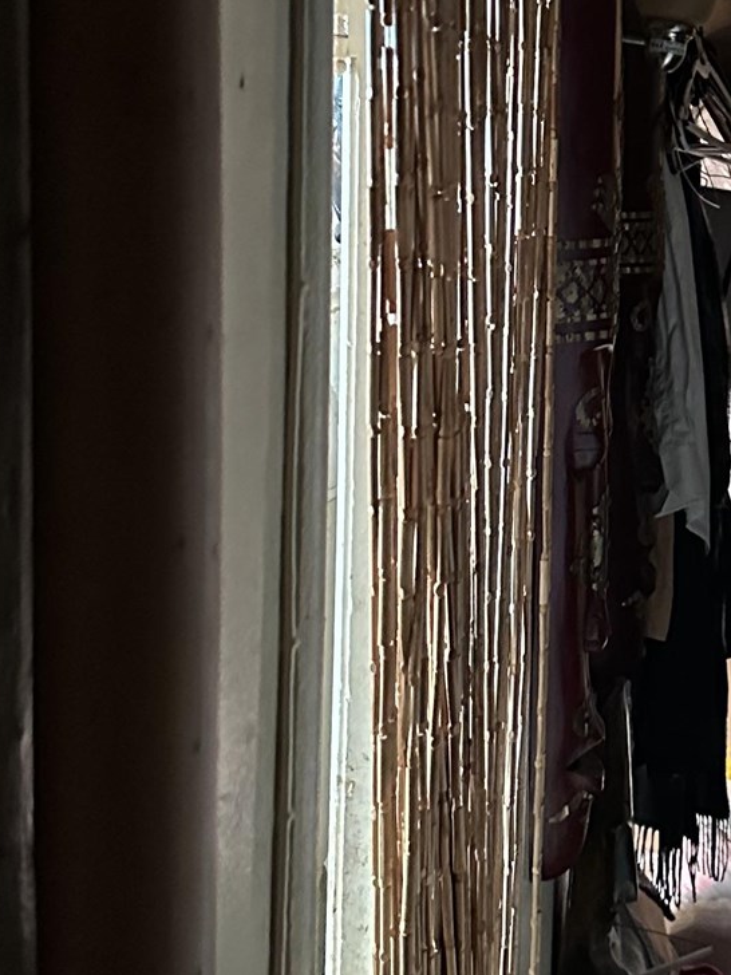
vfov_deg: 25.5
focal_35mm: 76
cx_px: 882
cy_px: 319
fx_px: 2140
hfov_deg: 18.4
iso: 1000
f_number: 1.78
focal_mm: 6.86
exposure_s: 1/45
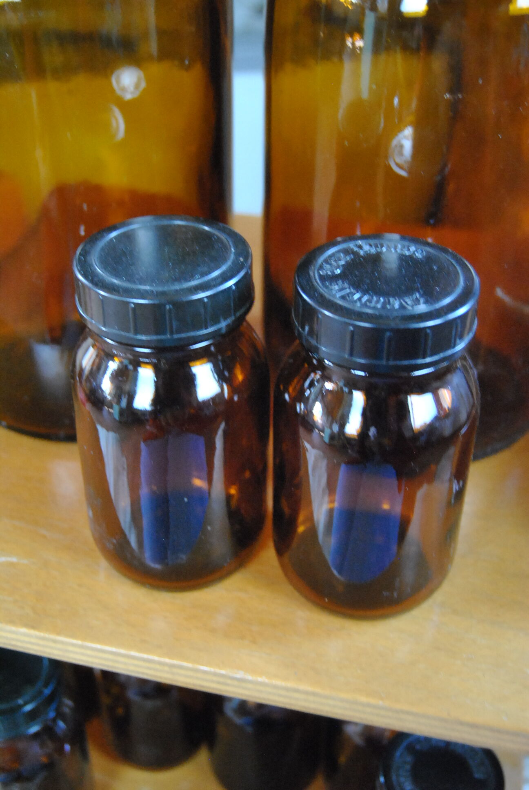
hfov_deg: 29.0
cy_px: 395
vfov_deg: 42.3
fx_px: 1022
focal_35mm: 46
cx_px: 264
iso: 1600
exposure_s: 1/25
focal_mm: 31
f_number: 4.2
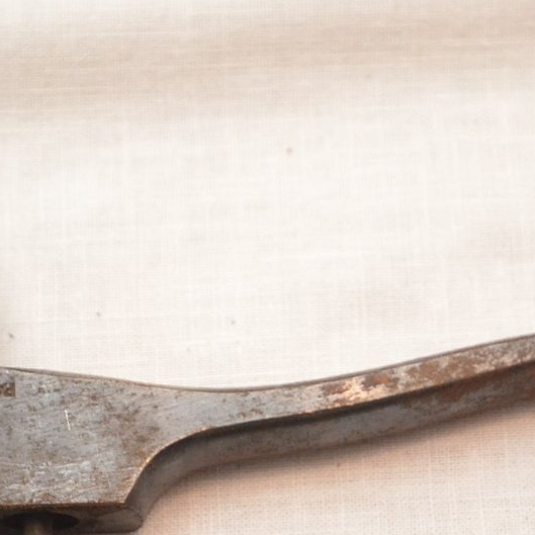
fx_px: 1731
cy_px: 487
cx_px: 243
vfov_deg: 17.3
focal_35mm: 99
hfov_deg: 17.6
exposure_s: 1/60
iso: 2000
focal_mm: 24
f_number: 4.5
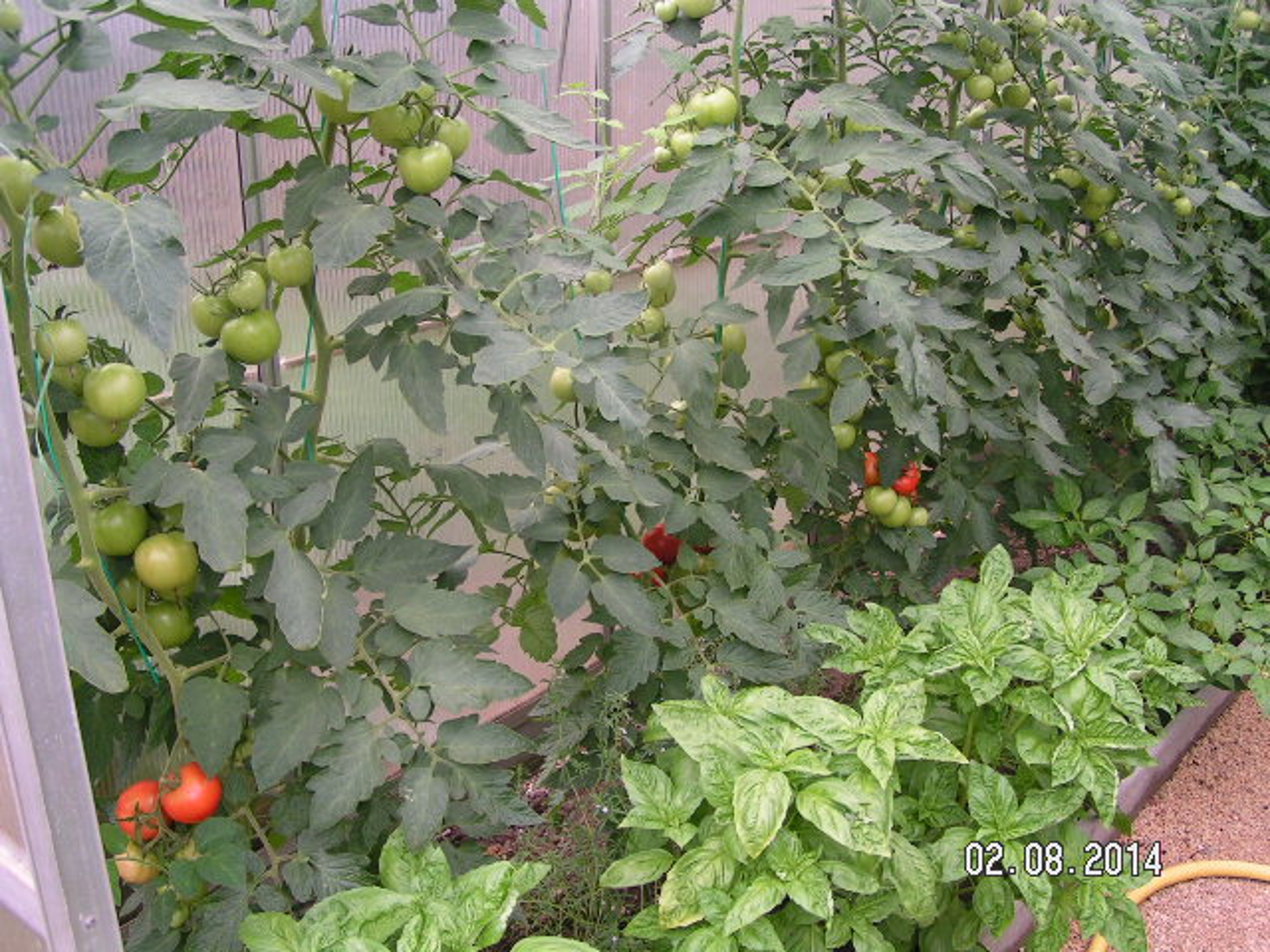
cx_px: 635
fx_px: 1394
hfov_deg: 49.0
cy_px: 476
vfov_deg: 37.7
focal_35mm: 38
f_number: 3.5
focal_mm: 5.8
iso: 50
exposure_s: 1/50
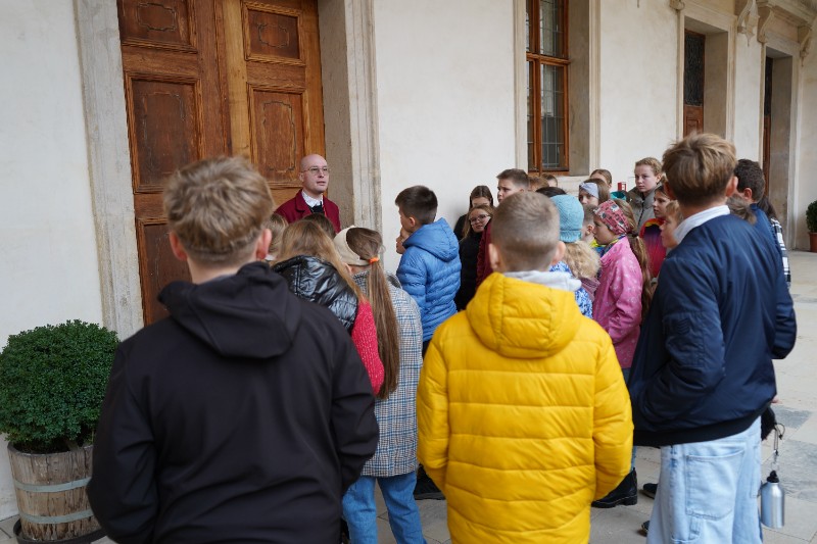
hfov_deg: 61.9
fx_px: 681
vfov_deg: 43.6
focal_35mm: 30
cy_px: 272
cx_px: 408
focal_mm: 30
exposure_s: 1/80
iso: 125
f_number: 3.5
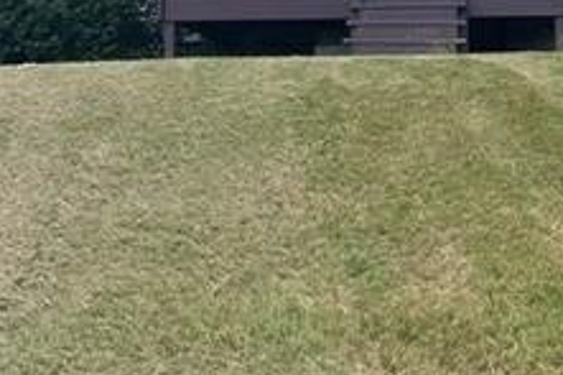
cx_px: 425
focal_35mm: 94
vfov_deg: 14.1
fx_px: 1469
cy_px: -61
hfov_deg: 21.5
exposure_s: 1/3861
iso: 32
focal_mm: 4.2
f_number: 1.6
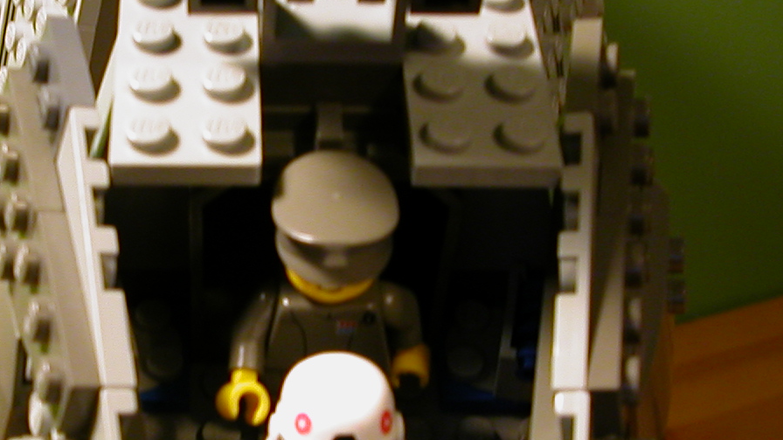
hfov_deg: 29.2
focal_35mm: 72
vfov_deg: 16.7
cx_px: 272
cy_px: 331
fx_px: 1495
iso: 100
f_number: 2.7
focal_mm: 5.6
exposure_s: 1/8.8
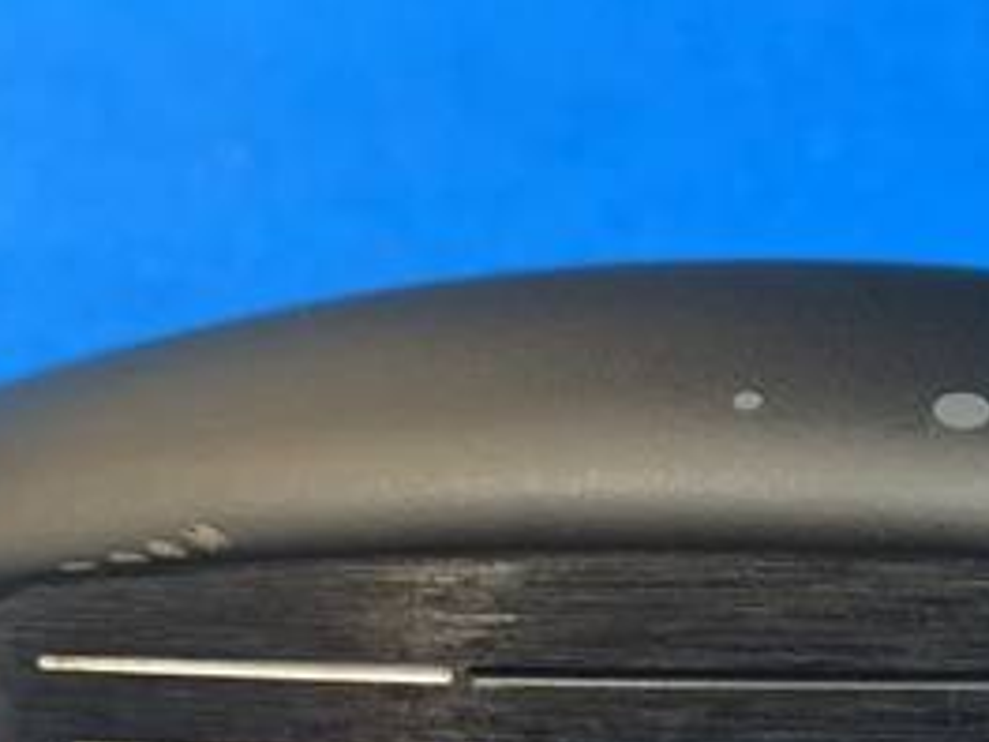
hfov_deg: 29.3
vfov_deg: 22.8
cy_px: 648
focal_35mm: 63
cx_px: 914
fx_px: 1800
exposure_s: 1/60
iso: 250
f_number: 1.8
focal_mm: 4.25
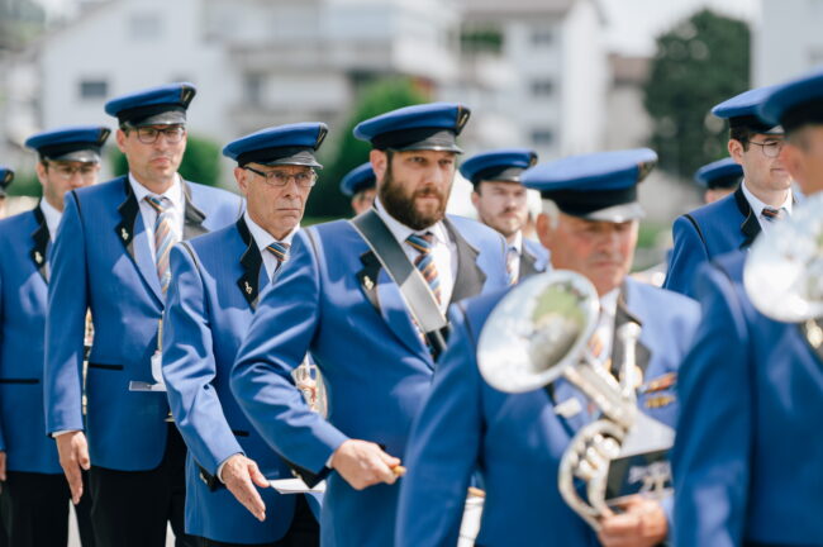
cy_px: 274
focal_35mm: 160
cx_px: 412
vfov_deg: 8.6
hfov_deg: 12.9
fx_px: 3654
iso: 100
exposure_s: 1/800
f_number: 2.8
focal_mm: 160
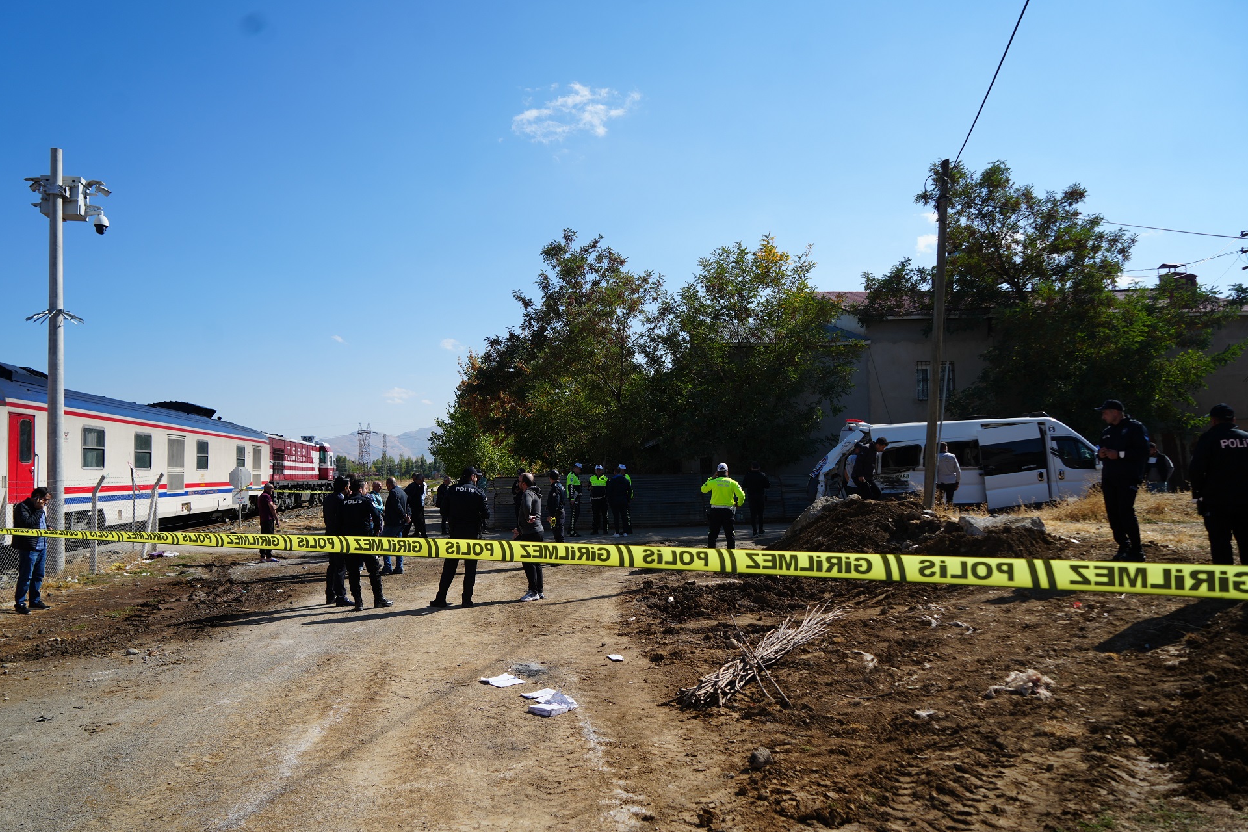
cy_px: 430
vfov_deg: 51.3
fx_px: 867
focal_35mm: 25
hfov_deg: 71.5
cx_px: 606
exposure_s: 1/800
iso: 100
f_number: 5
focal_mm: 24
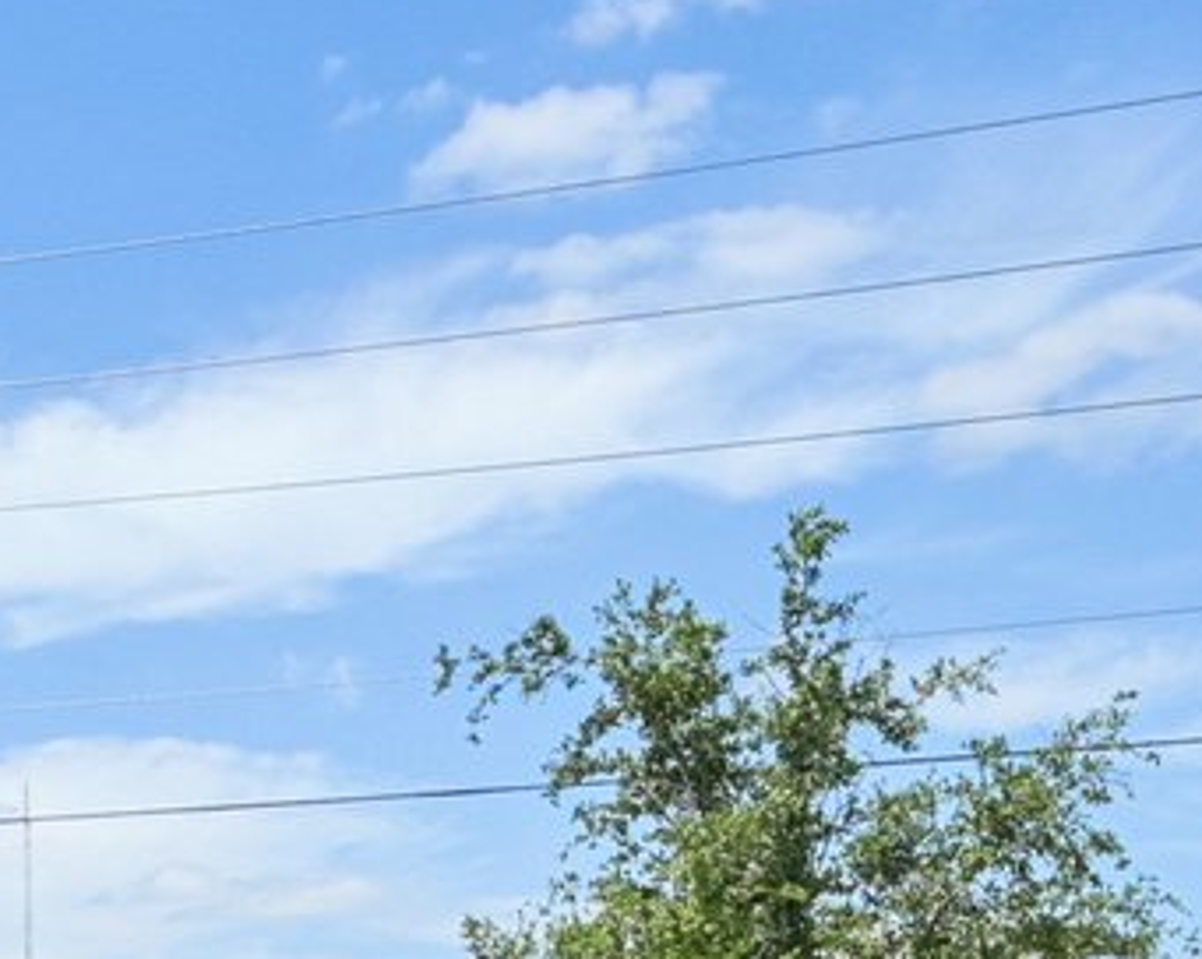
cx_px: -606
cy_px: 1257
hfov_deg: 20.6
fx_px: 2807
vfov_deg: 18.1
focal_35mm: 79
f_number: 8
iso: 400
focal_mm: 14
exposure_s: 1/1250
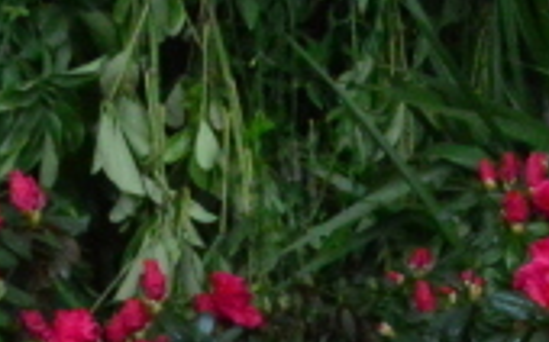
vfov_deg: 5.1
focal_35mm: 258
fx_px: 3858
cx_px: 216
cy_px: 466
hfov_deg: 8.1
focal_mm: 28
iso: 5000
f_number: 20
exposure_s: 1/250
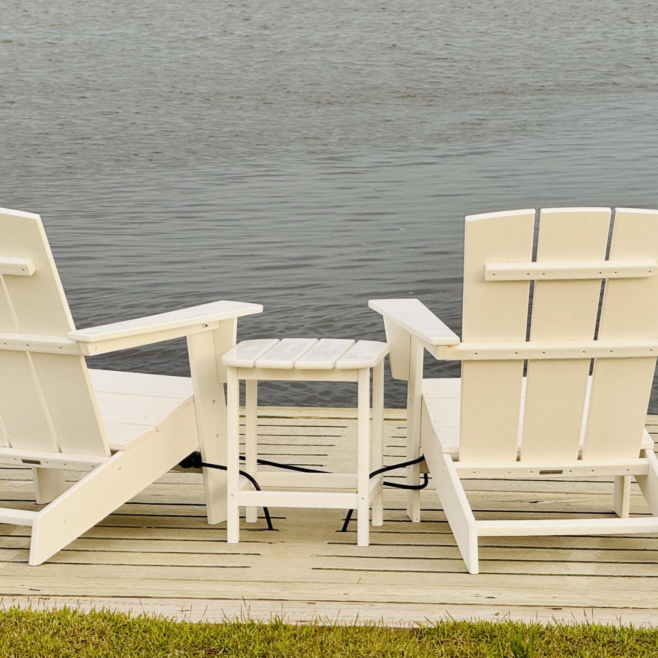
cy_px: 262
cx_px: 261
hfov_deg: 10.0
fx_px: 3764
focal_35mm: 175
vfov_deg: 10.0
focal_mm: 15.66
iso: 50
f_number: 2.8
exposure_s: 1/102
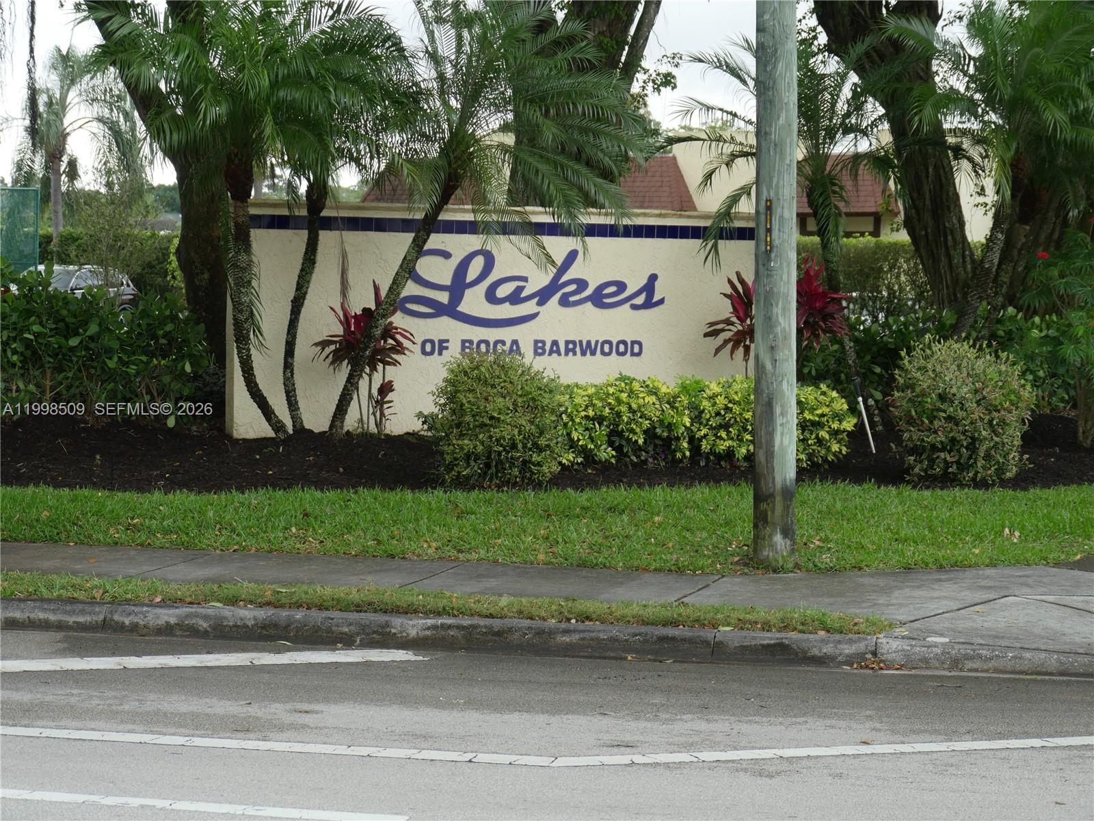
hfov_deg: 20.4
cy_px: 410
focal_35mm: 96
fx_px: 3034
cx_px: 547
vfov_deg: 15.4
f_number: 5.5
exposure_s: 1/160
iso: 200
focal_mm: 48
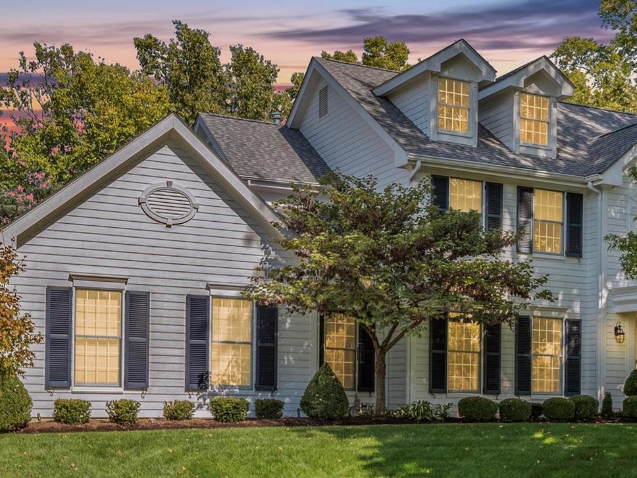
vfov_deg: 27.0
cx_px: 409
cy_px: 231
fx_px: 994
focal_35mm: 54
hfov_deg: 35.3
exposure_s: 1/125
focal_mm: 17
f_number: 8
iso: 400
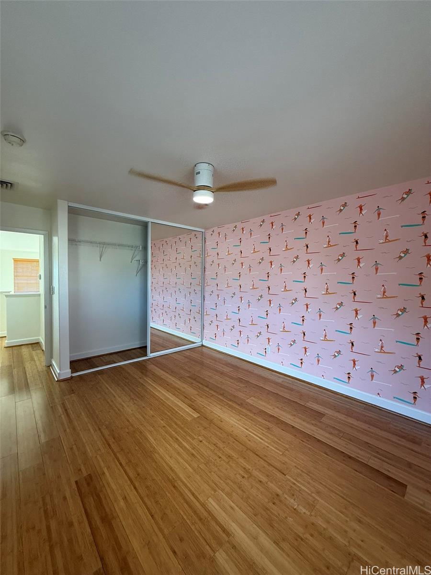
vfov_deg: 102.1
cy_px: 288
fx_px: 232
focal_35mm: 14
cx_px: 216
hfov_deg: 85.7
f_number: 2.2
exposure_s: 1/120
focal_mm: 2.22
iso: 125
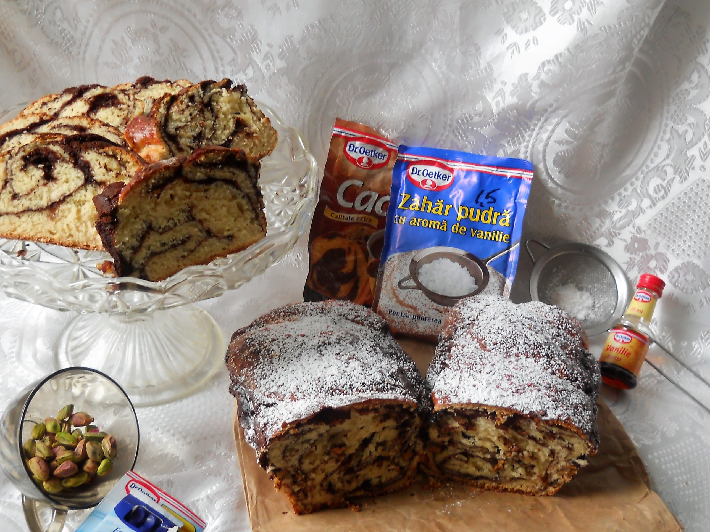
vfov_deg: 32.2
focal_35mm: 45
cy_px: 284
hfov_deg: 42.1
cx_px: 331
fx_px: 923
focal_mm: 6.72
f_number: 3.1
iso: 160
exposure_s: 1/30
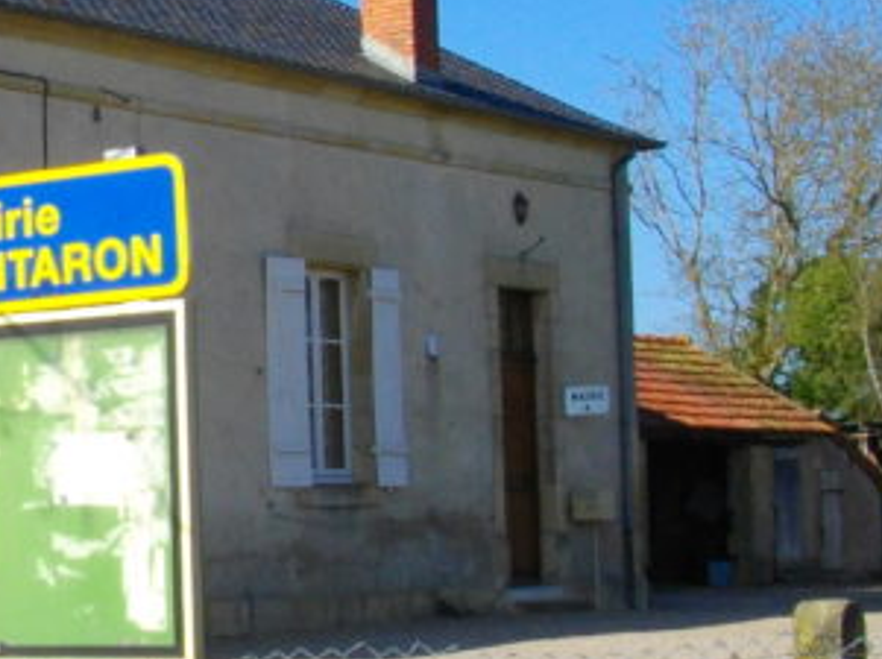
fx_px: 2774
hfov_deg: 17.4
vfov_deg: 13.5
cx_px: -117
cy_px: 187
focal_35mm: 109
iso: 100
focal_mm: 5.7
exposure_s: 1/400
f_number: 5.5
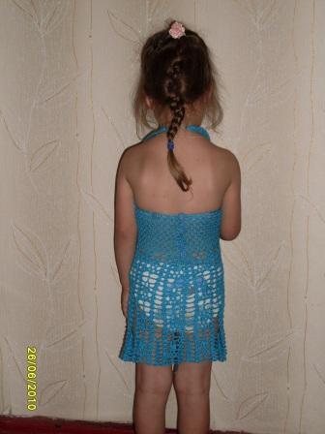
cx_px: 162
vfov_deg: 27.4
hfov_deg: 20.7
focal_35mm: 71
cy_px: 217
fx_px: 889
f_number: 3.7
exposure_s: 1/45
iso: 100
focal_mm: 11.7
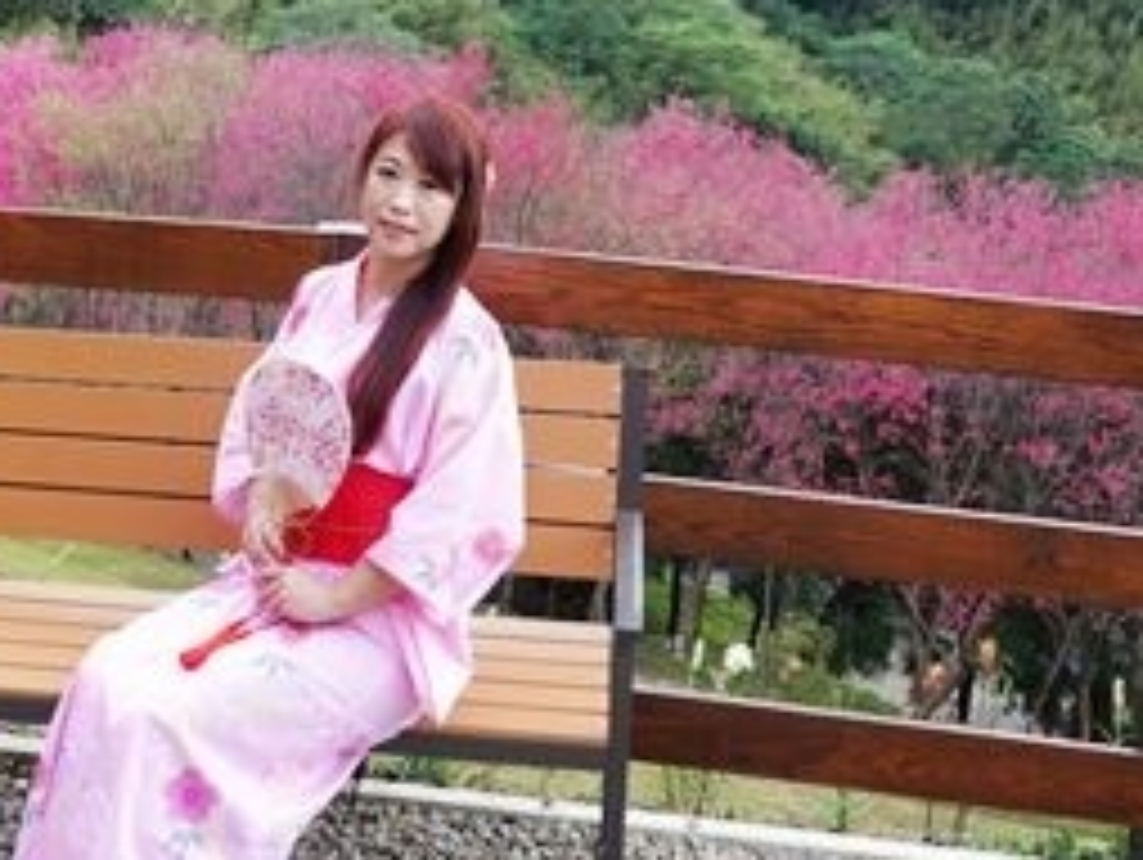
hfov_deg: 32.4
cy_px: 146
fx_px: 1950
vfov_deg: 24.4
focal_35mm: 59
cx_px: 392
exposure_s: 1/125
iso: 125
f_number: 2.8
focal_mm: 9
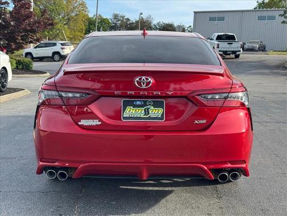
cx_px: 144
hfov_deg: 39.7
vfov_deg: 30.3
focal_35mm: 48
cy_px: 108
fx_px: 398
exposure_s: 1/939
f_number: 1.78
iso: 64
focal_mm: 6.76
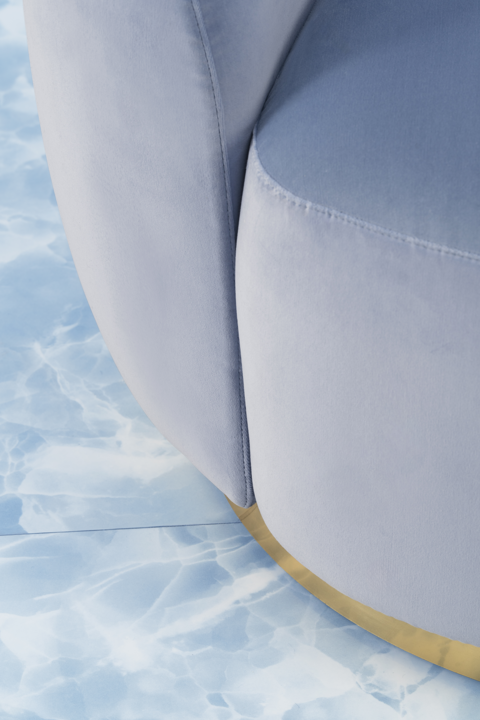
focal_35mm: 177
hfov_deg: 7.8
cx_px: 240
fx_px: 3540
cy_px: 360
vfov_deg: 11.6
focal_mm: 177
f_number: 13
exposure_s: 1/40
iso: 250
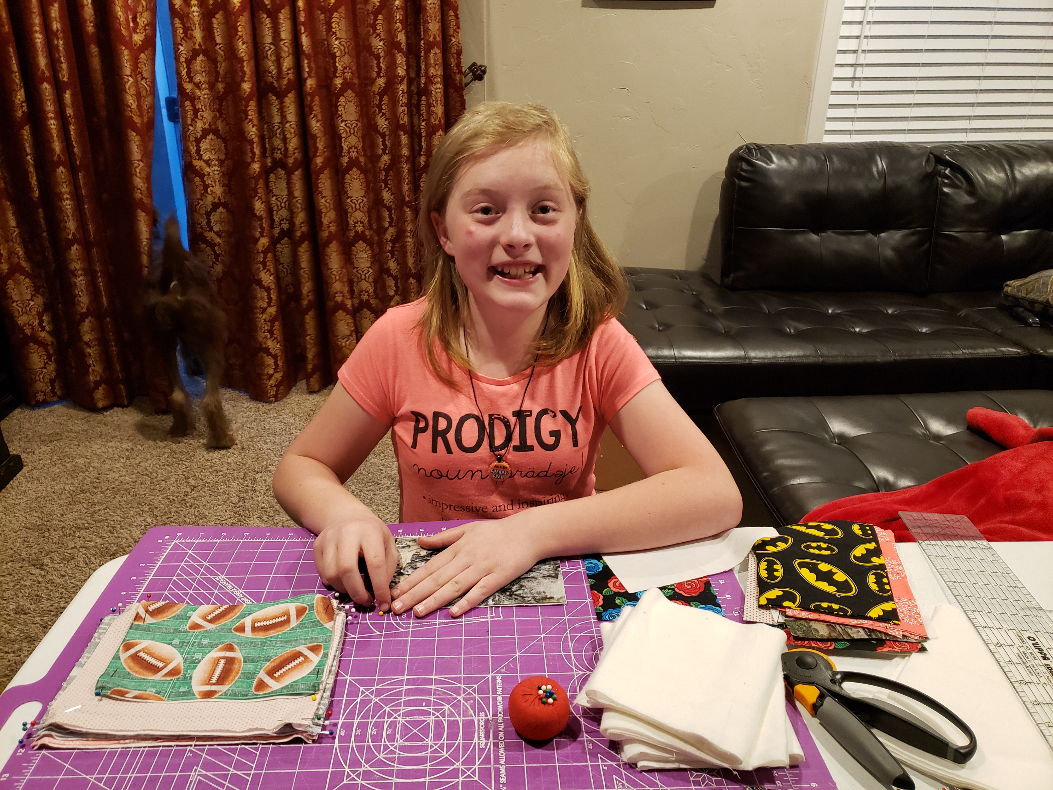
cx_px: 526
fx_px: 791
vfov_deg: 53.1
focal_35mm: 26
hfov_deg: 67.3
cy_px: 395
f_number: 1.5
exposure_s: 1/24
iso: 250
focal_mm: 4.3
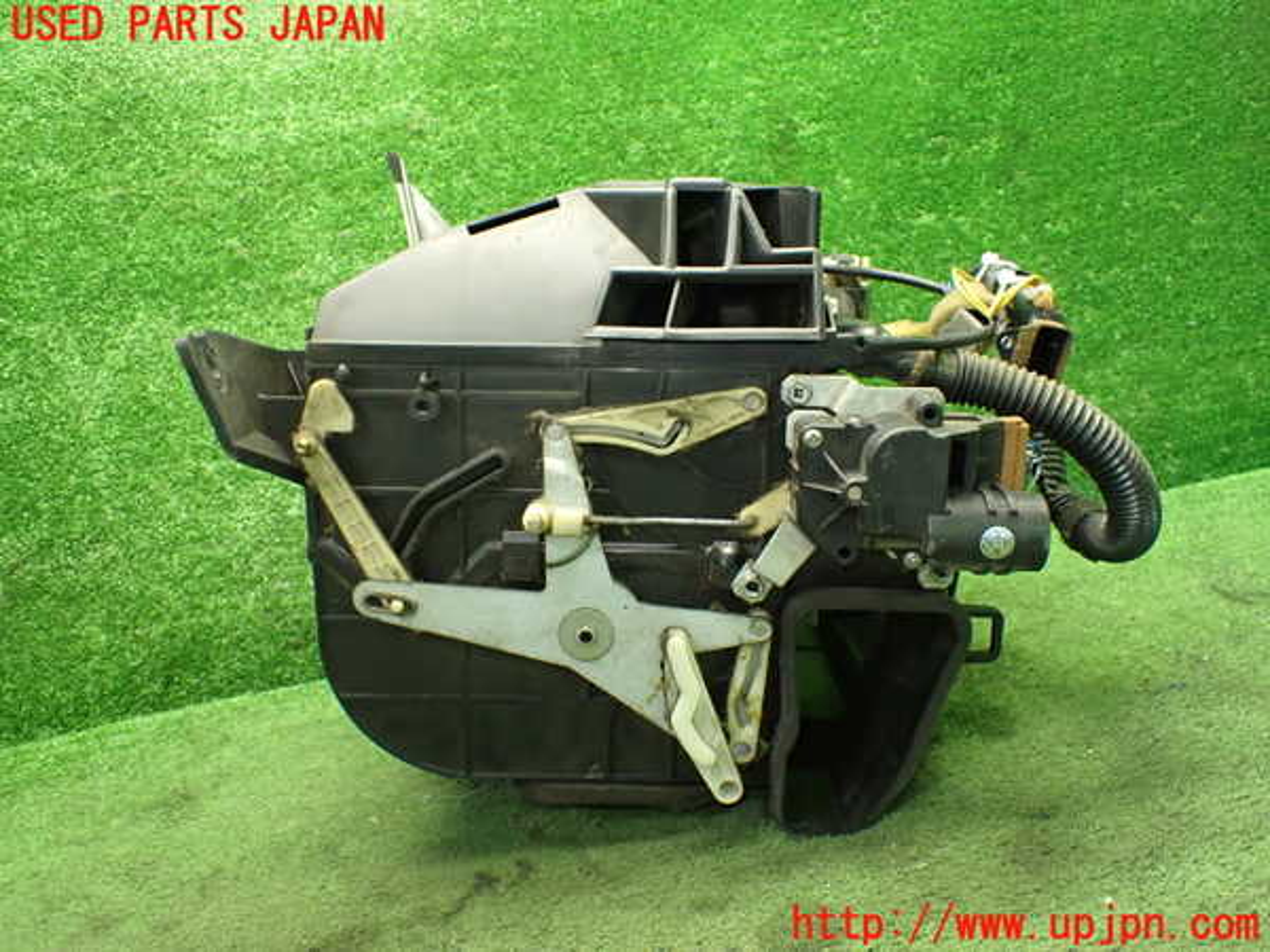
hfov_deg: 60.0
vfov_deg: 46.8
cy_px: 476
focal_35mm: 30
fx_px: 1101
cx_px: 635
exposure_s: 1/60
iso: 800
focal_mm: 5.4
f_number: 2.3
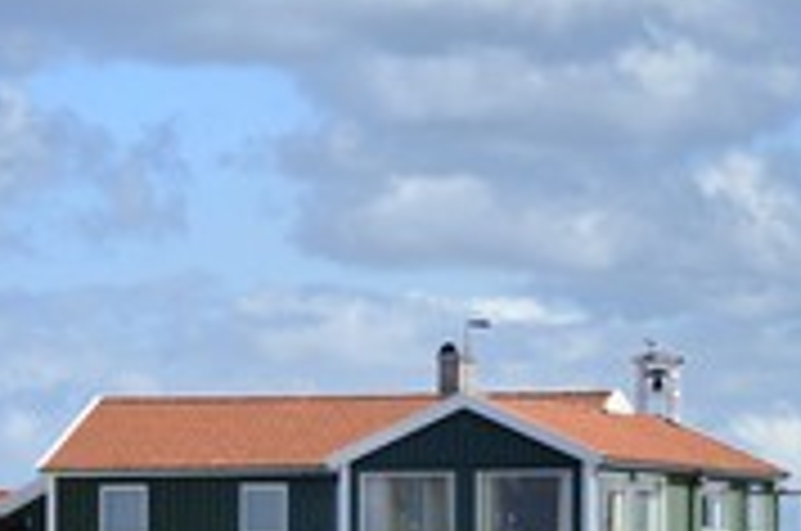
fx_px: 8662
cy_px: 423
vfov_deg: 3.5
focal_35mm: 390
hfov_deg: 5.3
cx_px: 760
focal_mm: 165
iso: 200
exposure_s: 1/1000
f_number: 7.1
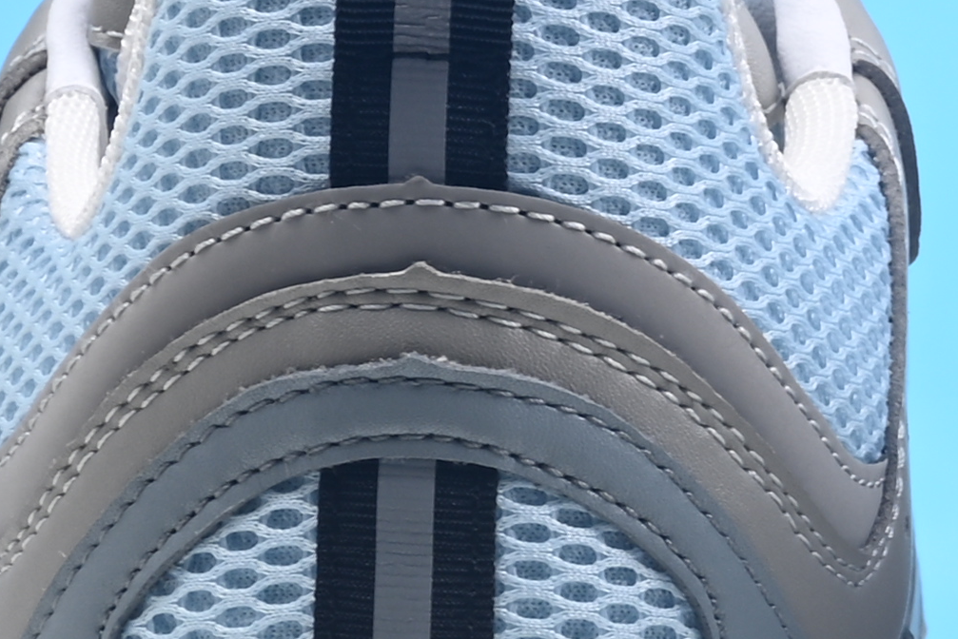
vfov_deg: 5.7
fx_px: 6362
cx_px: 1113
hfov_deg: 8.5
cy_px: 10
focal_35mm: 239
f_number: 16
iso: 100
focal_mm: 40
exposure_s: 1/2
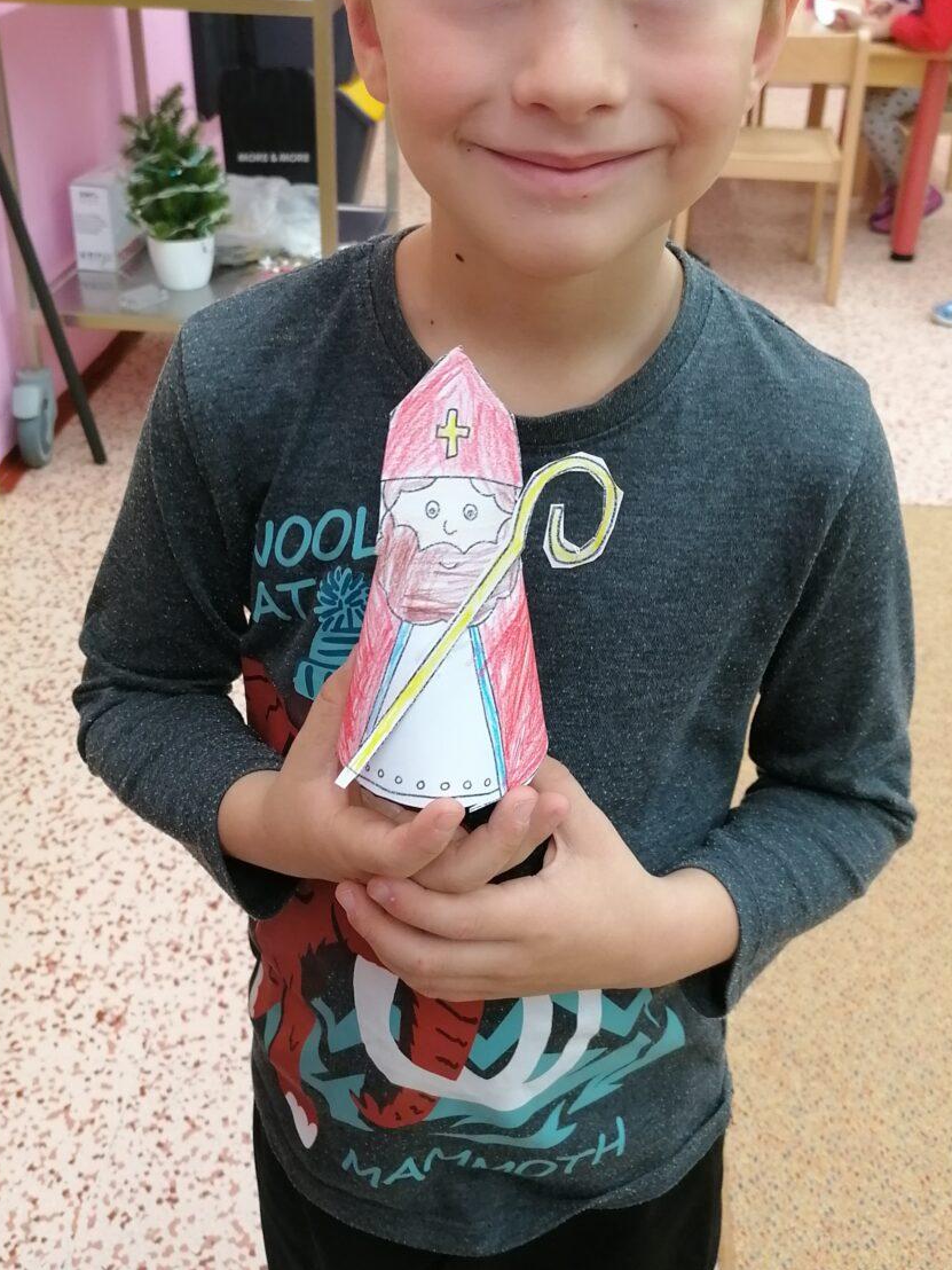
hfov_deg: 36.8
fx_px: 1430
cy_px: 465
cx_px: 475
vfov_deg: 47.4
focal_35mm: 39
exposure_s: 1/33.3
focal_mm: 4.75
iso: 160
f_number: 1.8
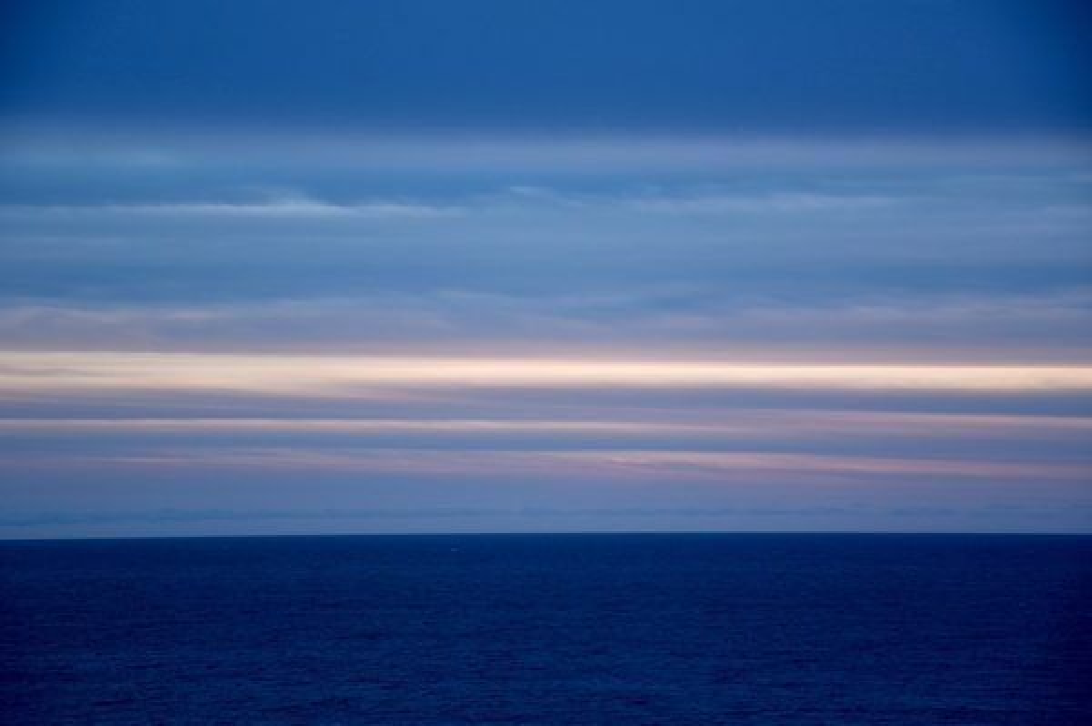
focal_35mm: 128
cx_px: 546
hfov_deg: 16.1
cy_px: 363
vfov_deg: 10.7
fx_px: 3864
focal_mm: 85
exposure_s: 1/50
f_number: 5.3
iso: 100
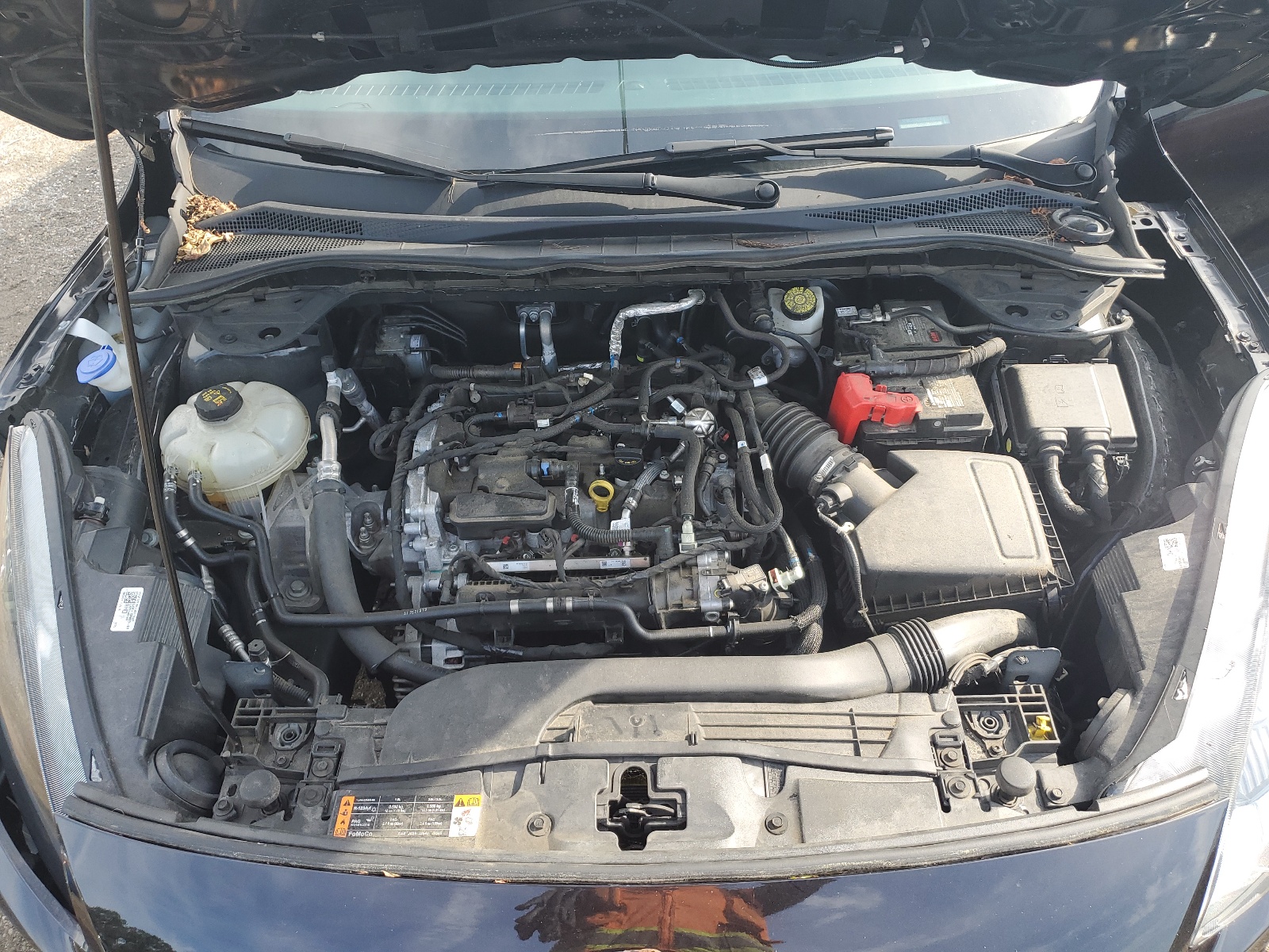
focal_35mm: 26
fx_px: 953
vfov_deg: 53.1
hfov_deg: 67.3
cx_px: 634
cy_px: 476
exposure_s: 1/345
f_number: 1.5
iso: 50
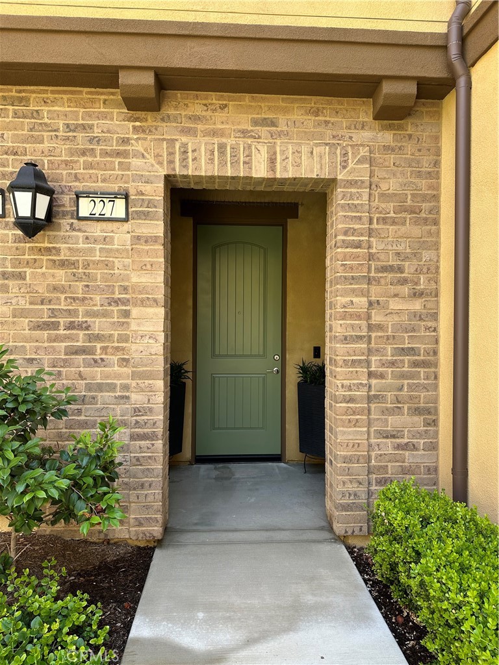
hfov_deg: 56.8
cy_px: 332
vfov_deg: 71.6
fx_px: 461
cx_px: 250
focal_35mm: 24
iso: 64
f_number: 1.78
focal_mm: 6.86
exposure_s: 1/212
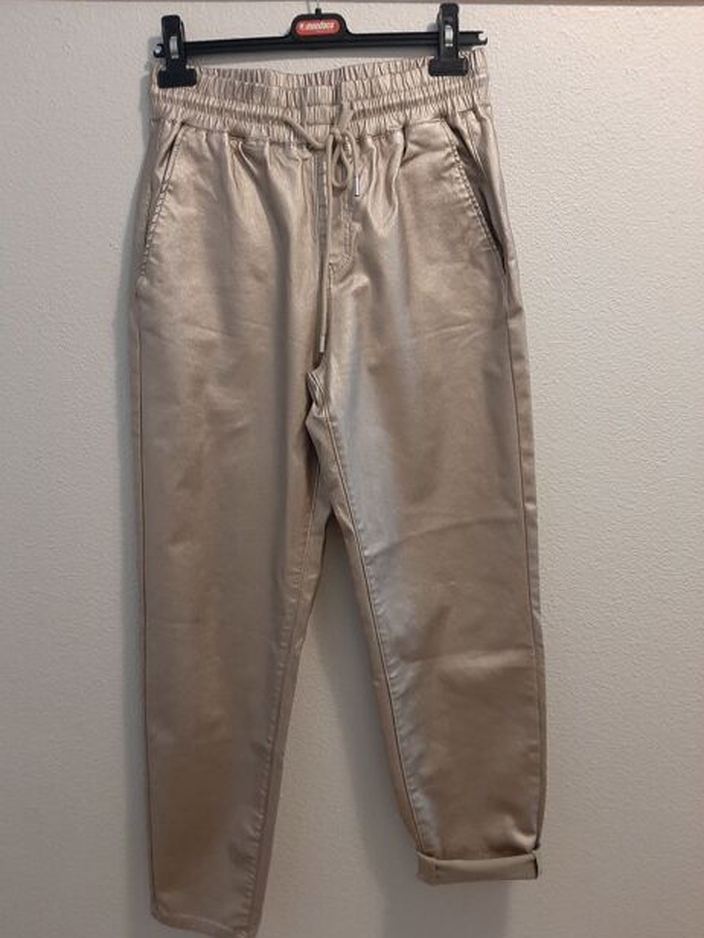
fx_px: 732
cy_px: 483
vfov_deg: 65.3
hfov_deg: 51.3
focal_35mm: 27
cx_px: 341
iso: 200
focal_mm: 3.93
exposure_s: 1/25
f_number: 1.7
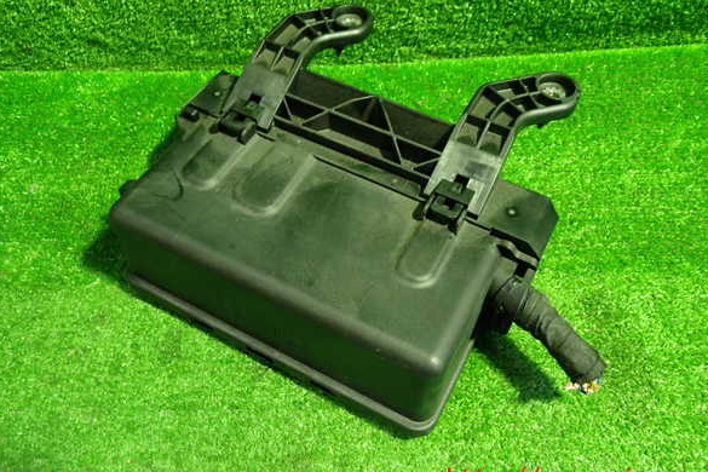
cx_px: 357
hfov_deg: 58.7
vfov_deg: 41.1
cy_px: 223
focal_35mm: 32
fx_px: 629
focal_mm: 5.4
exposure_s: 1/30
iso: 500
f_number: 2.3
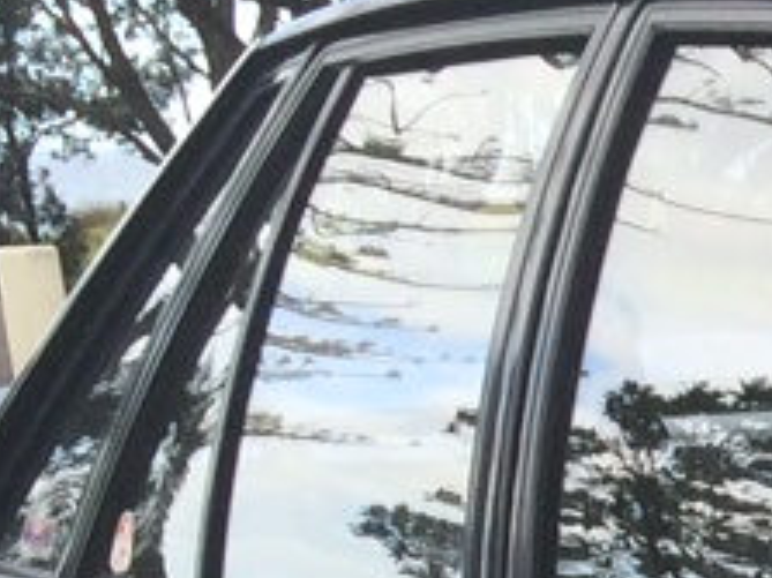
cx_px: 2475
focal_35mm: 220
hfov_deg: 7.6
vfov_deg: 6.4
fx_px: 4904
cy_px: 1350
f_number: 2.2
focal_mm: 4.12
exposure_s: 1/432
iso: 32
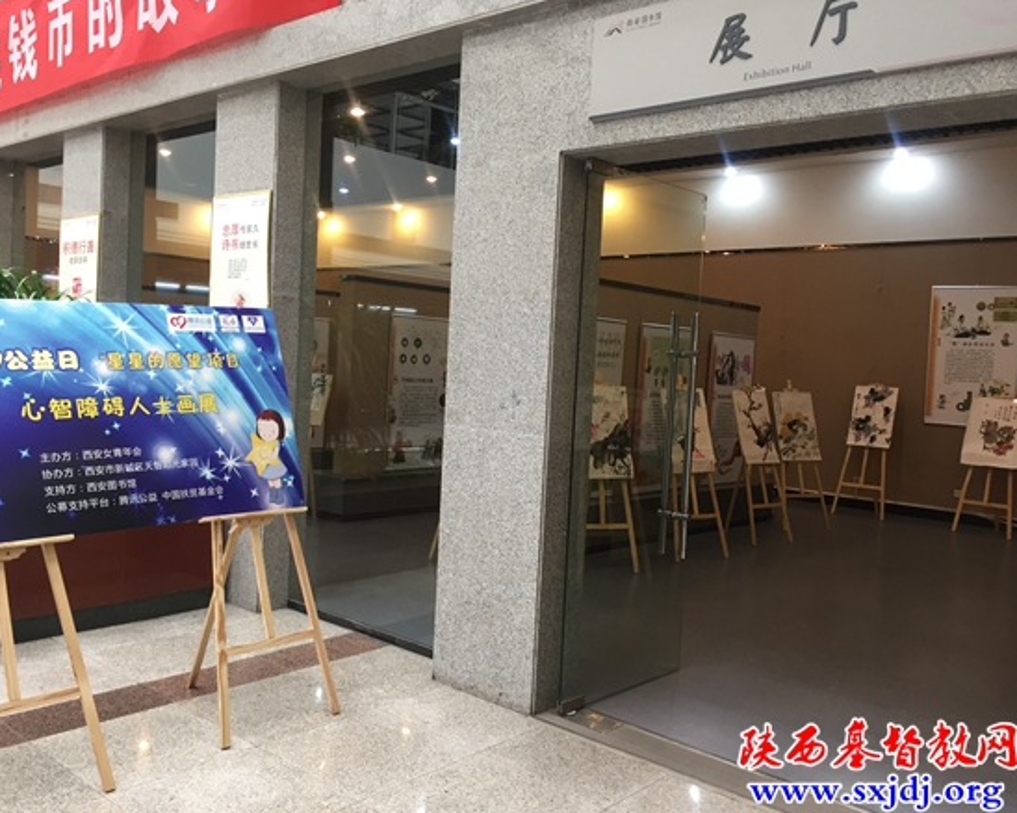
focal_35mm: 31
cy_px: 401
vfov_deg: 47.1
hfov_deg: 57.2
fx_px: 933
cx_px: 490
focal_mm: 4.15
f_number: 2.2
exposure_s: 1/33
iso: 50
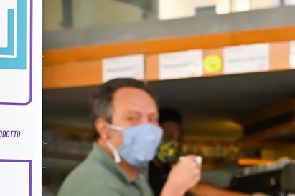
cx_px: 228
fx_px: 1032
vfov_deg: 10.4
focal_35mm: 126
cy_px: 332
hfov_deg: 16.2
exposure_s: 1/320
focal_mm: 32
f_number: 9
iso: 1250
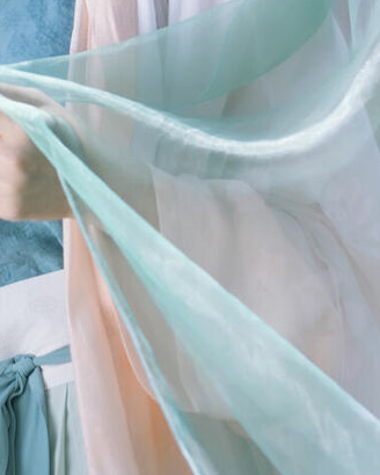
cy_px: -54
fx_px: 7099
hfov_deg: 3.1
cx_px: 217
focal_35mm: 505
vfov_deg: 3.8
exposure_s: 1/2500
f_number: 2.8
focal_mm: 140
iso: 125
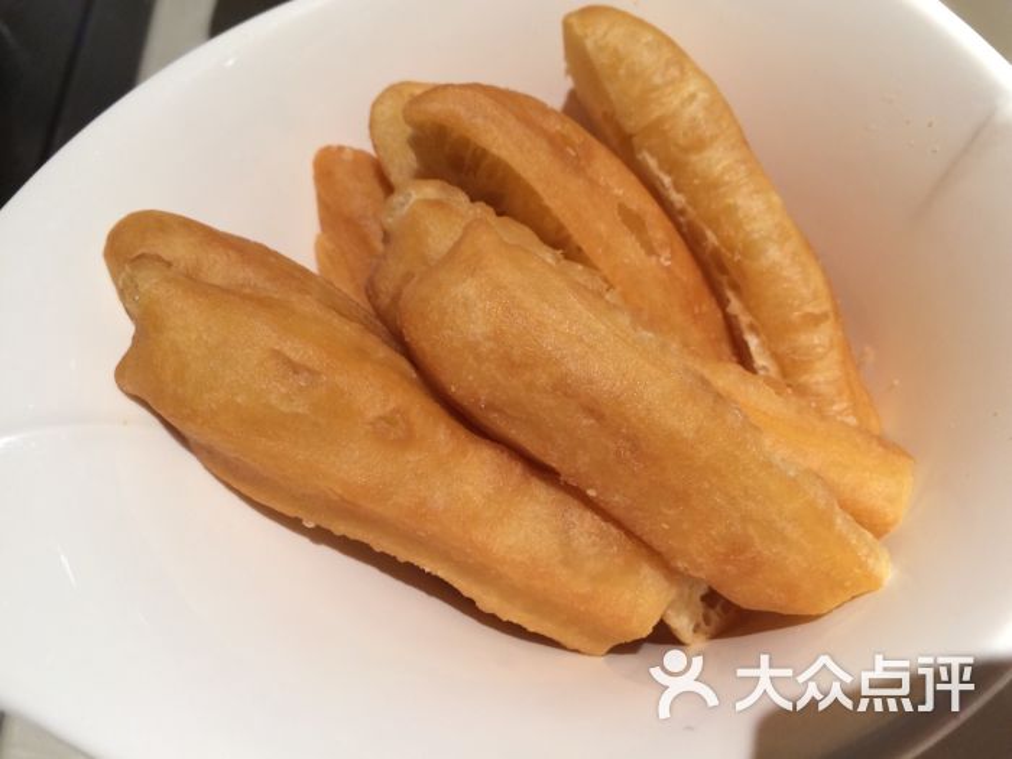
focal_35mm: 29
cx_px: 506
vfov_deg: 48.2
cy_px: 380
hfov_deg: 61.7
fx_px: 848
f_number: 2.2
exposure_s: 1/33
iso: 100
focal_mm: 4.15
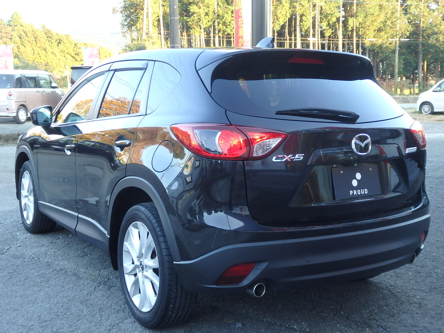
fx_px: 513
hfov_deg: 46.8
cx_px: 222
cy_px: 166
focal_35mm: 40
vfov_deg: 36.0
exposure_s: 1/40
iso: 160
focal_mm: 7.3
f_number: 3.7
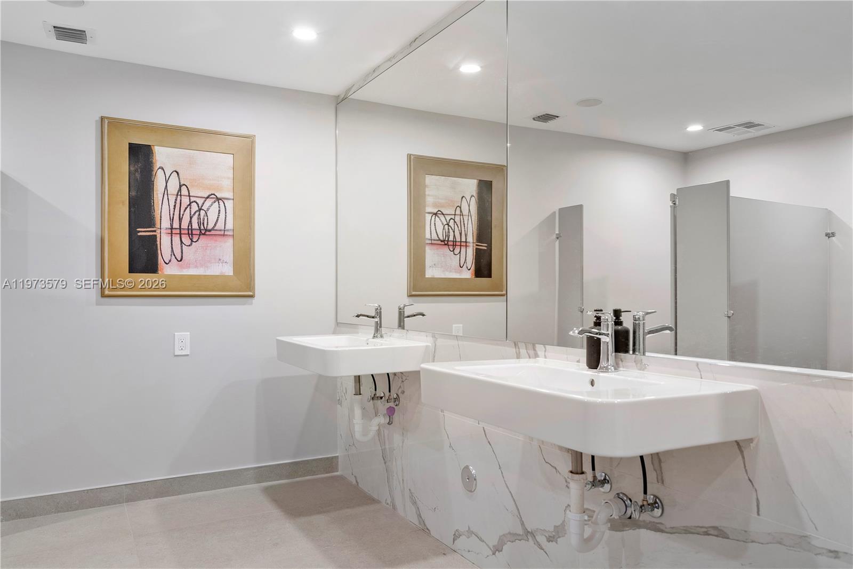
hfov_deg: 71.5
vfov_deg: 51.3
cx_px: 426
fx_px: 592
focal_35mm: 25
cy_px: 284
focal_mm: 25
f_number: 8
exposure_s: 1/8
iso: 640
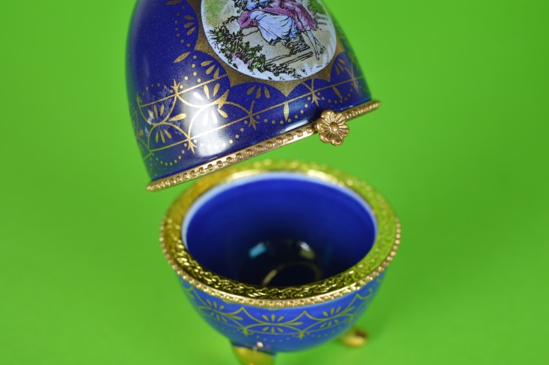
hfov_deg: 33.4
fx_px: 914
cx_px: 297
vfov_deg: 22.6
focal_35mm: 60
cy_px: 180
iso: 100
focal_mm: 36
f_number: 6.3
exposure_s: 1/125
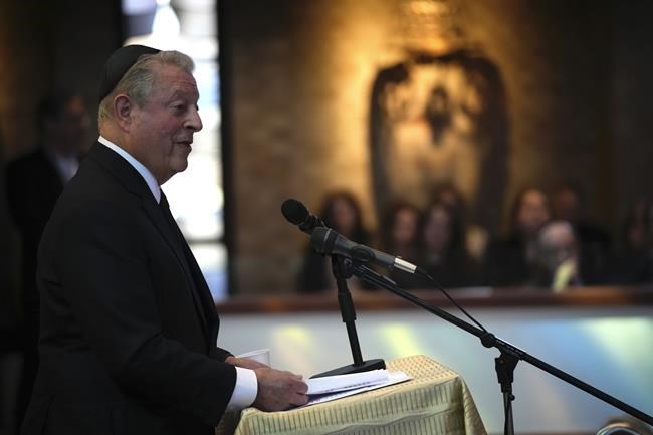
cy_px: 218
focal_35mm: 164
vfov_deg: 8.4
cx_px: 326
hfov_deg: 12.5
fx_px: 2974
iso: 3200
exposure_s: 1/640
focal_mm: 164
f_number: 2.8
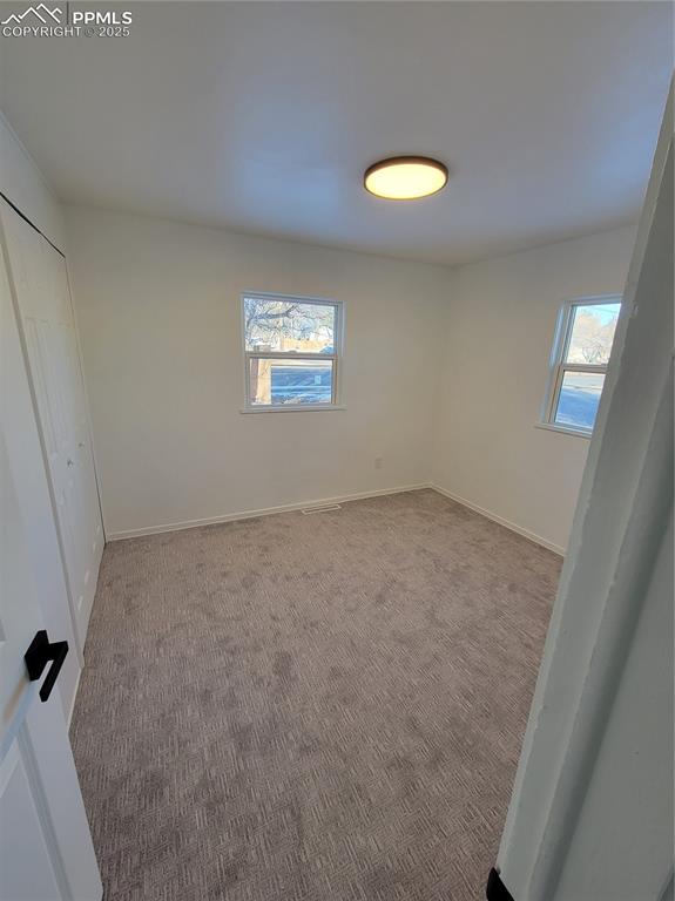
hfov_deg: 89.9
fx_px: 338
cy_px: 450
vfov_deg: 106.2
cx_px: 338
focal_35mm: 13
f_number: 2.2
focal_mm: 2.2
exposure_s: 1/60
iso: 50
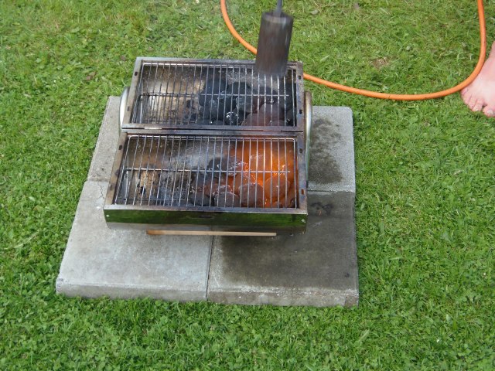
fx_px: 801
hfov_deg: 34.3
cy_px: 186
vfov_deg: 26.1
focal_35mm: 56
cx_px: 248
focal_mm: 10.4
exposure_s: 1/50
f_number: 3.9
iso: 64
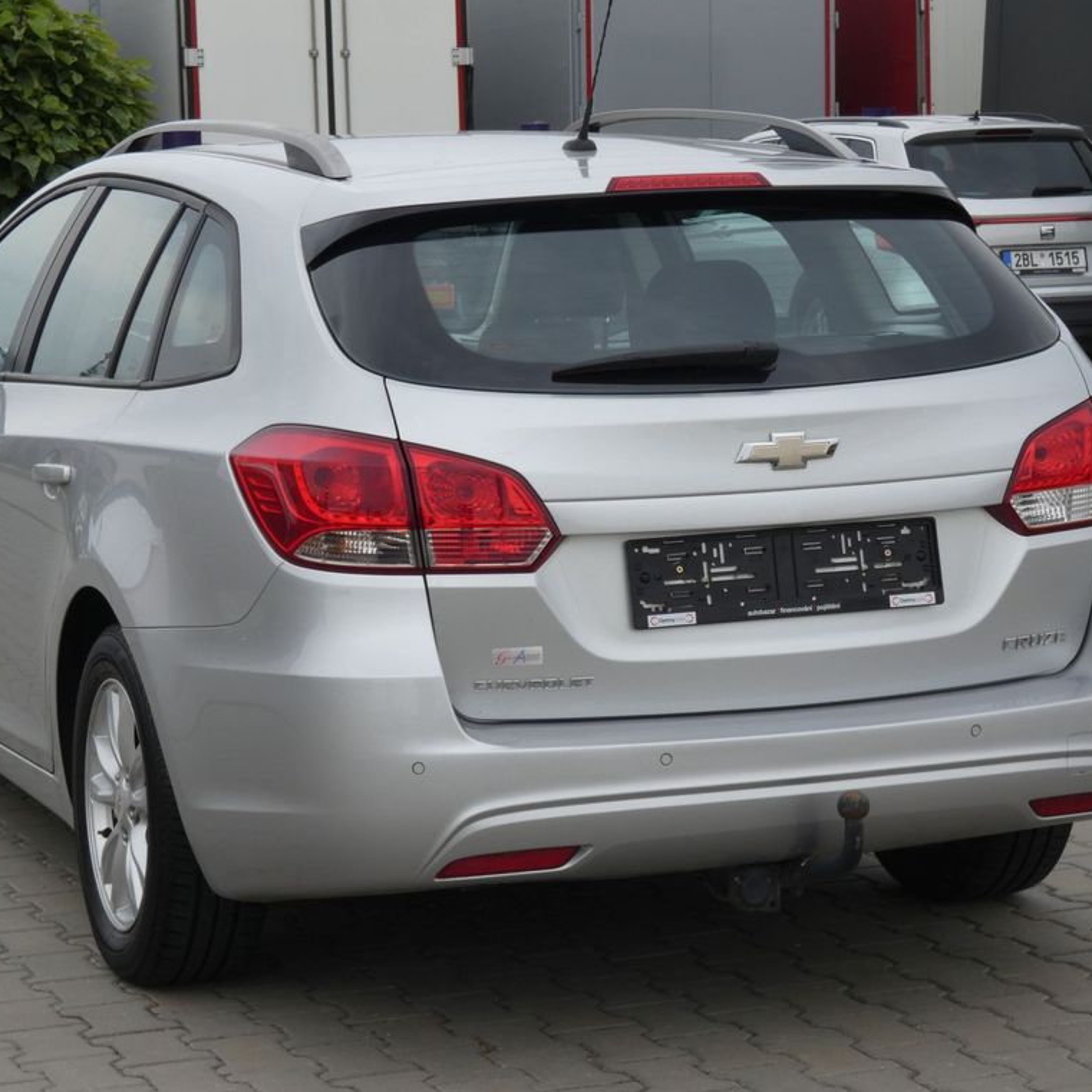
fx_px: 3355
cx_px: 514
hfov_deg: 18.5
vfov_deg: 18.5
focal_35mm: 94
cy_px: 542
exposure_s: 1/200
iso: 80
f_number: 5.6
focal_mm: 14.1
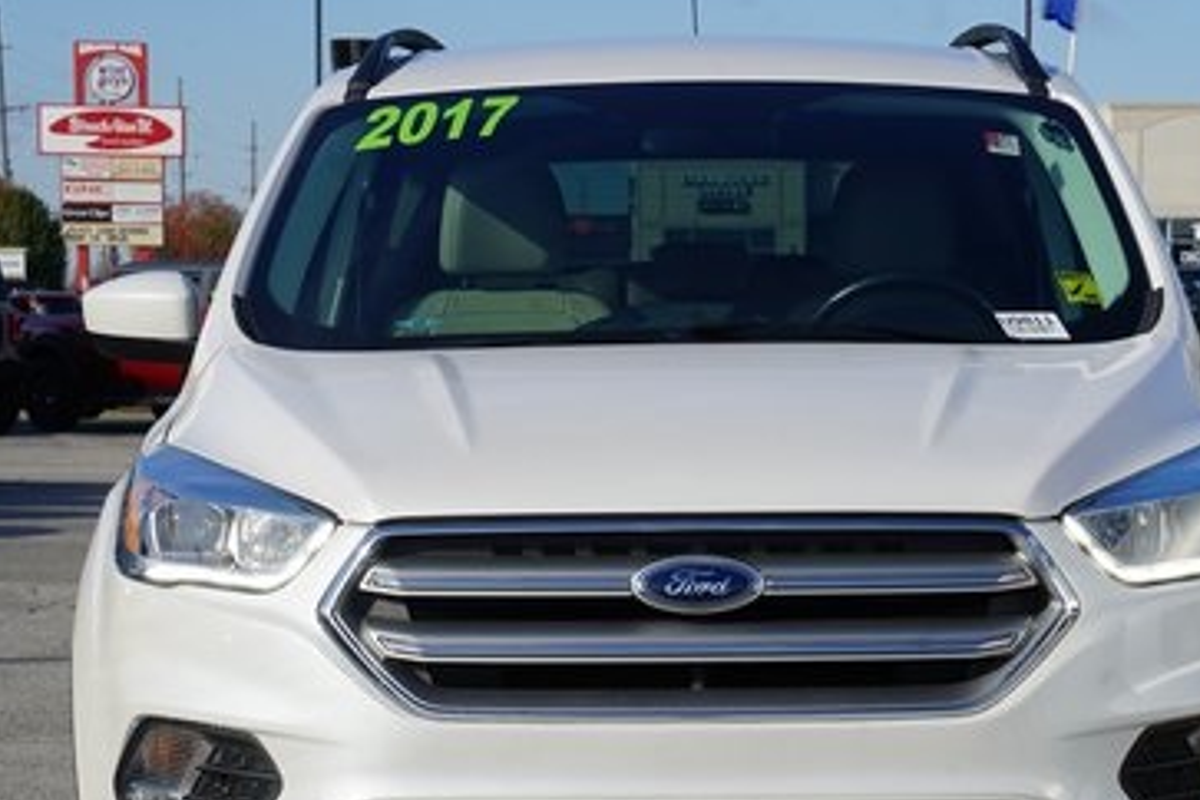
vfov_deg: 10.2
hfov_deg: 15.3
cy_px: 517
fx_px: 4466
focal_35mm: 134
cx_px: 707
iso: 100
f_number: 14
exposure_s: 1/125
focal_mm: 76
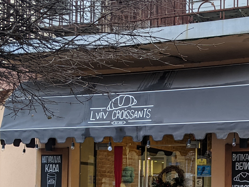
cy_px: 183
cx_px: 182
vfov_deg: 18.9
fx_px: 547
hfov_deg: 25.4
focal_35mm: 76
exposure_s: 1/49.9
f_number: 1.8
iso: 117
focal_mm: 4.44
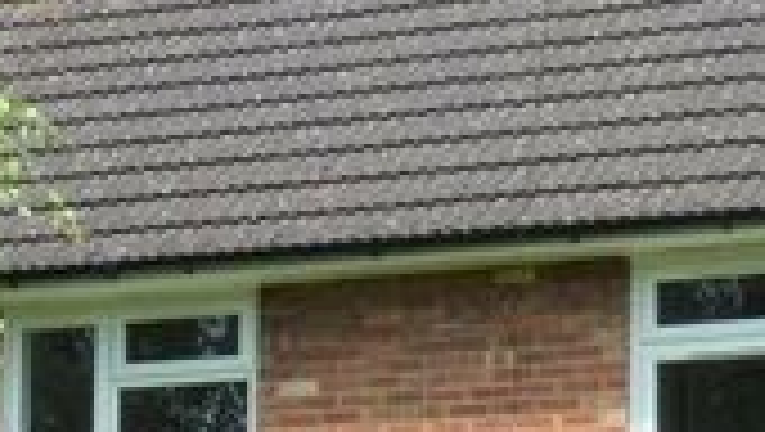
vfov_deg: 5.6
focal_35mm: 215
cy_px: 560
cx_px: 9
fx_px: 4365
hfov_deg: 9.9
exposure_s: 1/400
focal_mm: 8.6
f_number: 3.8
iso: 80
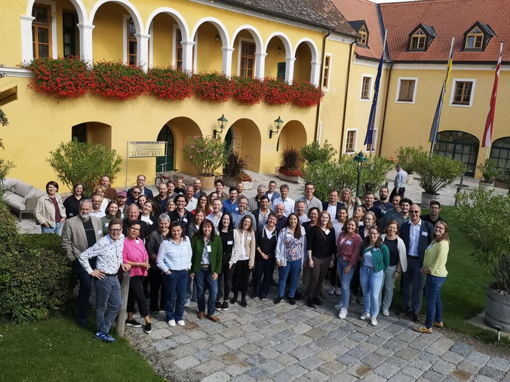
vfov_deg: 45.4
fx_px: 457
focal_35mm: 31
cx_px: 255
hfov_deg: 58.4
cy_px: 191
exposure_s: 1/1087
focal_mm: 3.95
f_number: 1.8
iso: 50
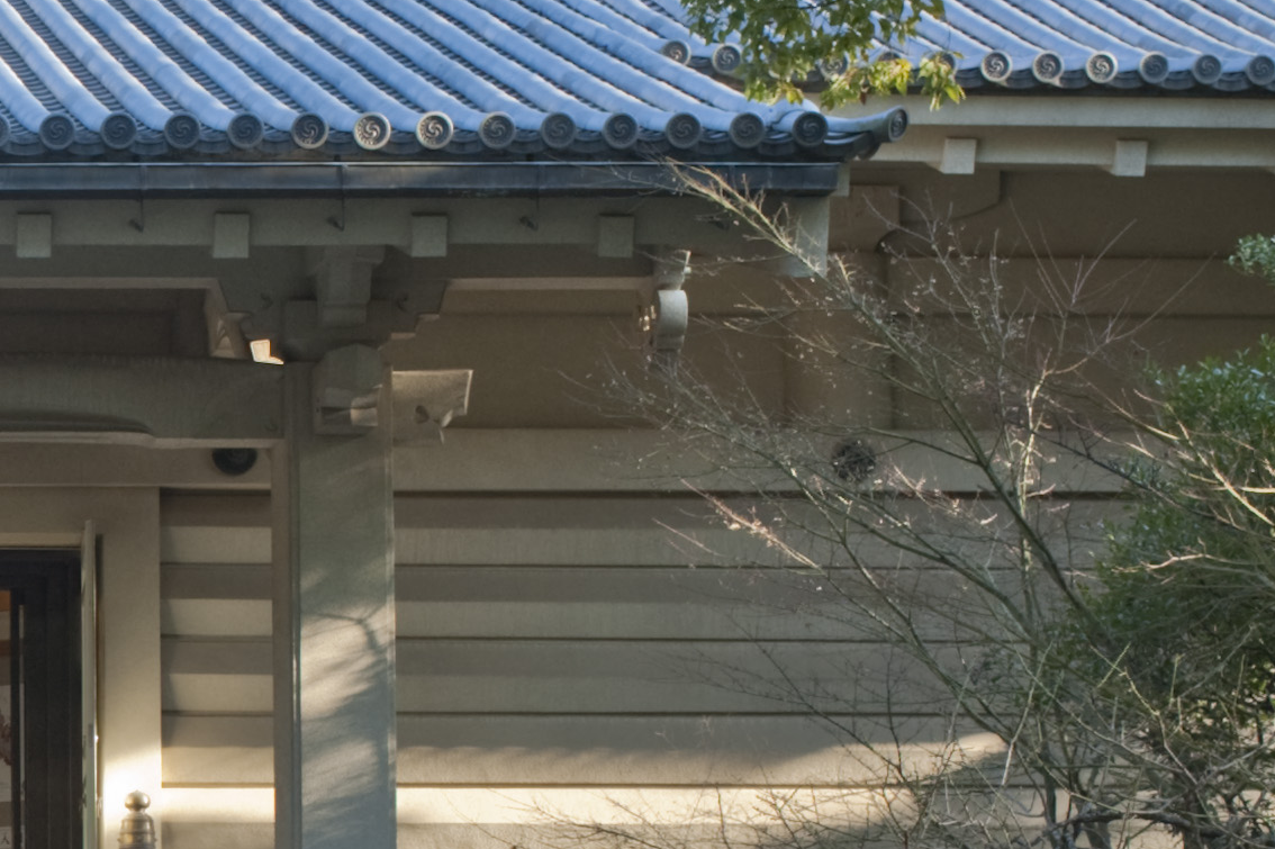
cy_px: 938
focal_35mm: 130
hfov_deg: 14.8
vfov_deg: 10.4
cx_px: -573
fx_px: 4602
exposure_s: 1/50
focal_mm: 35
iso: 320
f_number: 10
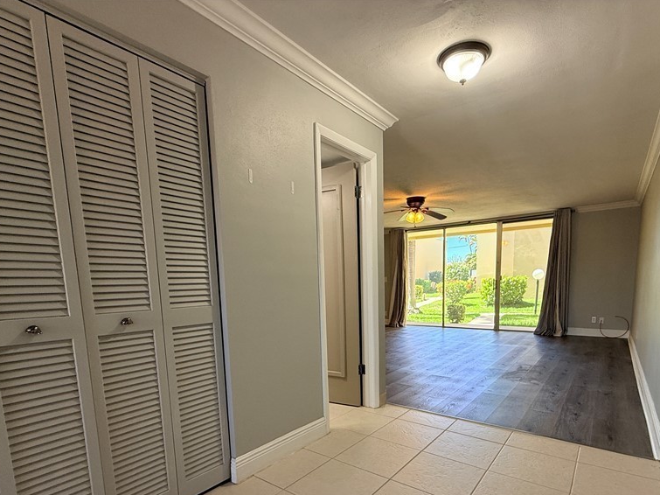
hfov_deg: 84.6
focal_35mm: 19
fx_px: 362
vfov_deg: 66.6
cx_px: 351
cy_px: 334
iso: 125
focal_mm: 2.22
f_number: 2.2
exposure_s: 1/120
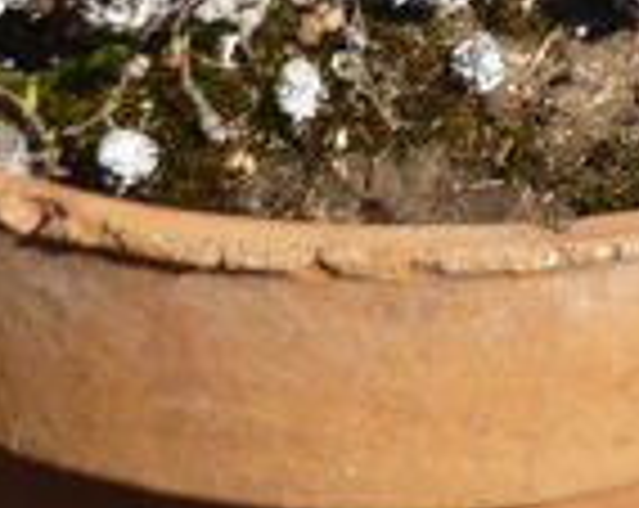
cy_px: 72
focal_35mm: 109
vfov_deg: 14.0
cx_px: 468
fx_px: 2057
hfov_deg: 17.6
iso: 100
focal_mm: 5.5
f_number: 8
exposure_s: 1/160
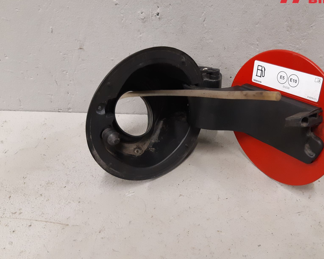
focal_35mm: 34
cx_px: 193
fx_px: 326
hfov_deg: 52.5
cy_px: 130
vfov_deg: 43.4
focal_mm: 3.93
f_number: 1.7
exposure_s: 1/50
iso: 200
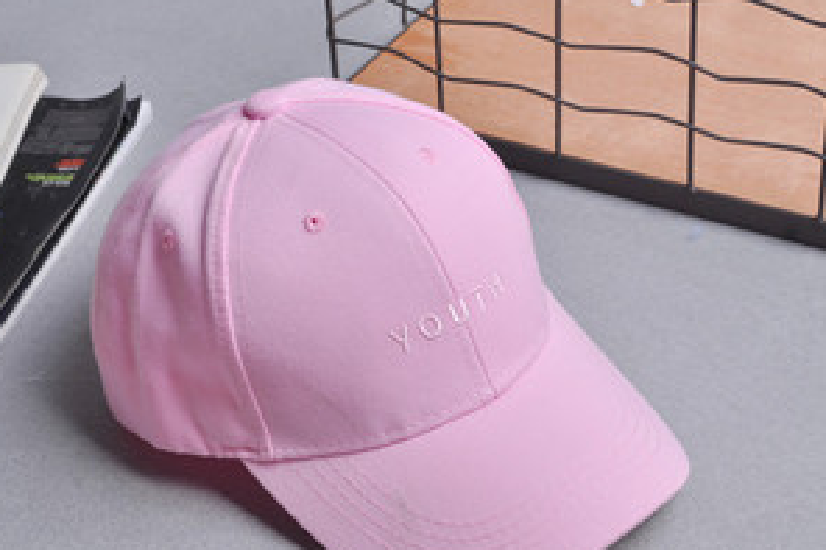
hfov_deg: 26.3
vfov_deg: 17.7
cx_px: 385
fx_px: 1766
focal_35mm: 77
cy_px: 290
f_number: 10
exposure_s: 1/125
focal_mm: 38
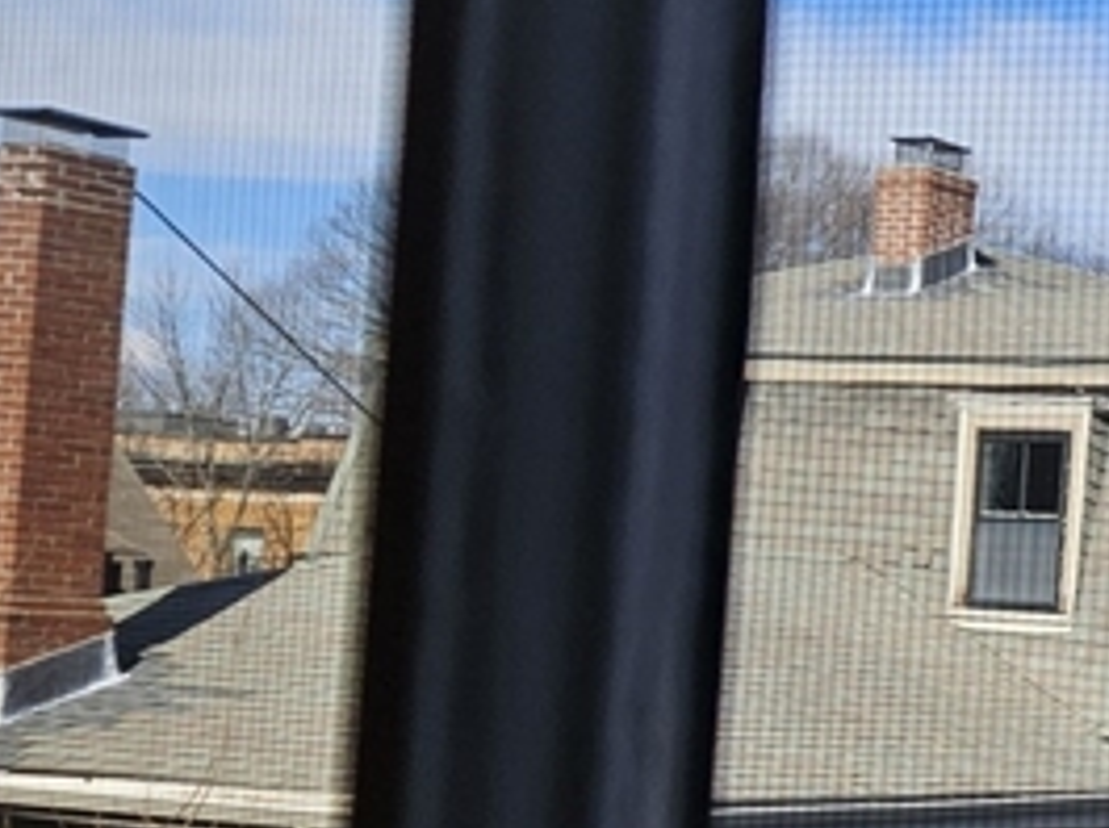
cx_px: 1829
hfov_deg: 18.5
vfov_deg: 16.5
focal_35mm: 89
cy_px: 619
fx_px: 2847
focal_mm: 5.4
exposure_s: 1/1501
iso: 32
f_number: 1.8
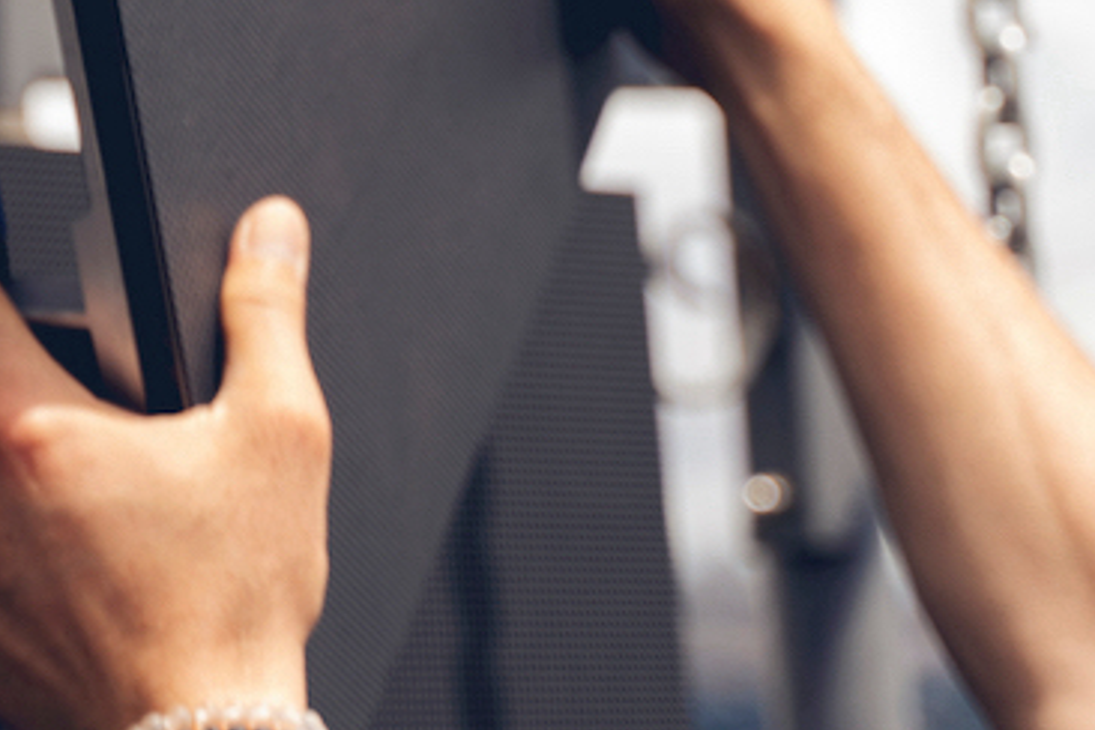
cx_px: -111
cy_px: -380
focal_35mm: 196
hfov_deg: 10.4
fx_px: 5961
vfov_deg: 6.9
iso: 50
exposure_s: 1/500
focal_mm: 56
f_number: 2.8
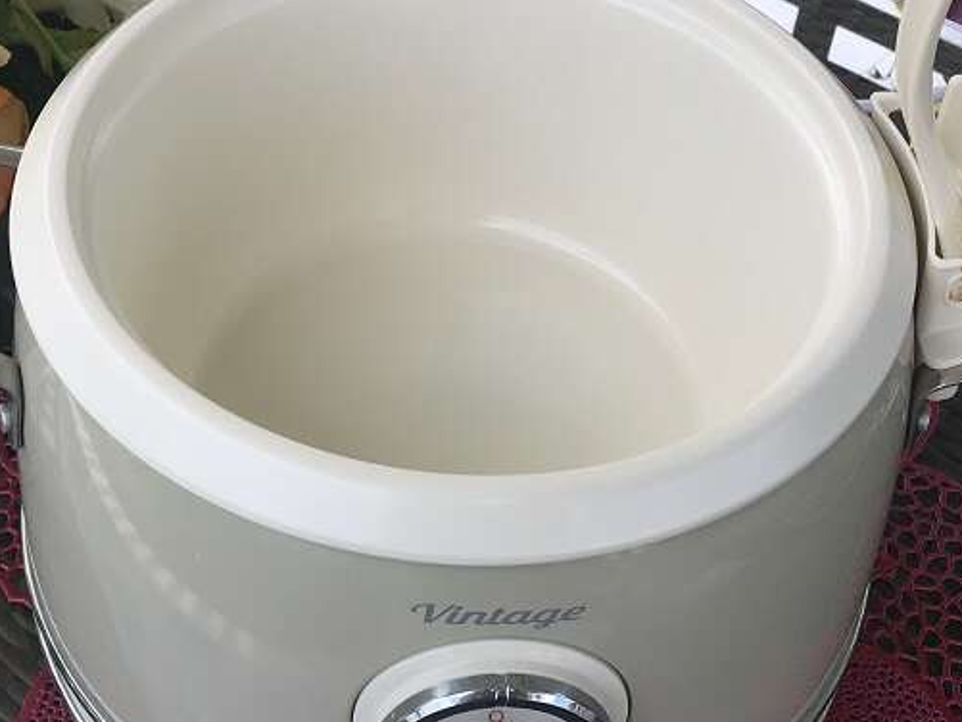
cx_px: 471
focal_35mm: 40
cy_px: 406
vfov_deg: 35.9
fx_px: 1112
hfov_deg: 46.8
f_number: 2.2
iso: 25
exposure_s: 1/425
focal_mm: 4.15
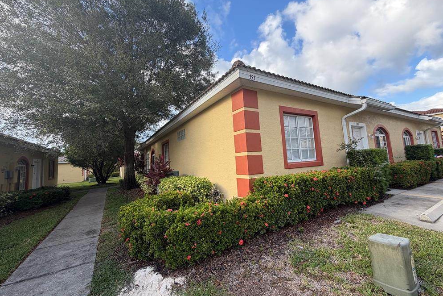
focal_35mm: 15
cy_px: 144
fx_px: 185
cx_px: 220
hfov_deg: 100.4
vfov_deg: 77.3
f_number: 2.2
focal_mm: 2.22
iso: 50
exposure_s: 1/502
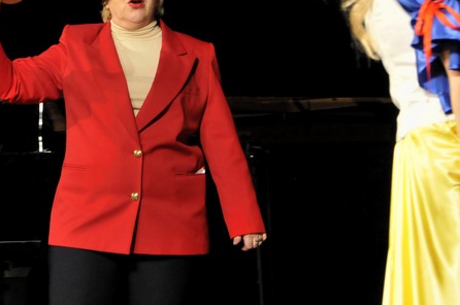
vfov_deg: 7.0
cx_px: 110
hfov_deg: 10.5
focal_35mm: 195
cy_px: -9
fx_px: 2488
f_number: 5
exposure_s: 1/30
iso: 1400
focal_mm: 58
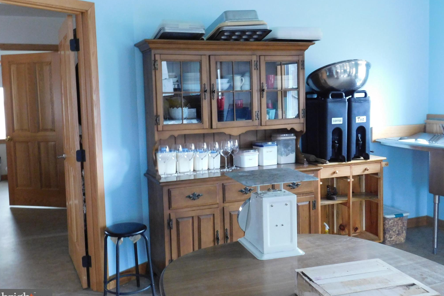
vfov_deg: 35.0
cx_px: 223
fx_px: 469
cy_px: 138
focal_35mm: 38
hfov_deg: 50.7
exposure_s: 1/8
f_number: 3.5
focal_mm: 6.3
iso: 640
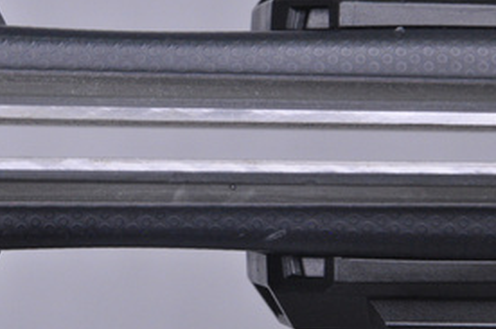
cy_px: 138
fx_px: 3532
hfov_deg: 8.0
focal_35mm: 257
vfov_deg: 5.3
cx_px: 110
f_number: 9.5
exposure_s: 1/125
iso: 3200
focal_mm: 105
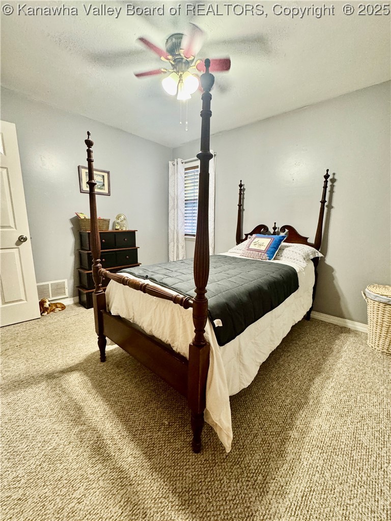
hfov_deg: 85.7
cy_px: 260
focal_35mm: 14
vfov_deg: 102.1
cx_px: 196
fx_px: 211
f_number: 2.2
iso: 500
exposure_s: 1/60
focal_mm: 2.22
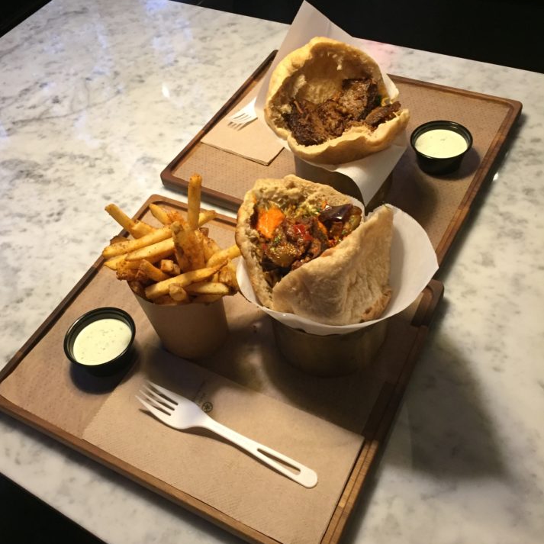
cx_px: 266
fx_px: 622
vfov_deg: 47.1
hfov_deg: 47.2
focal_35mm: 35
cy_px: 242
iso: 160
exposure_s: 1/30
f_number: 2.2
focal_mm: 4.15
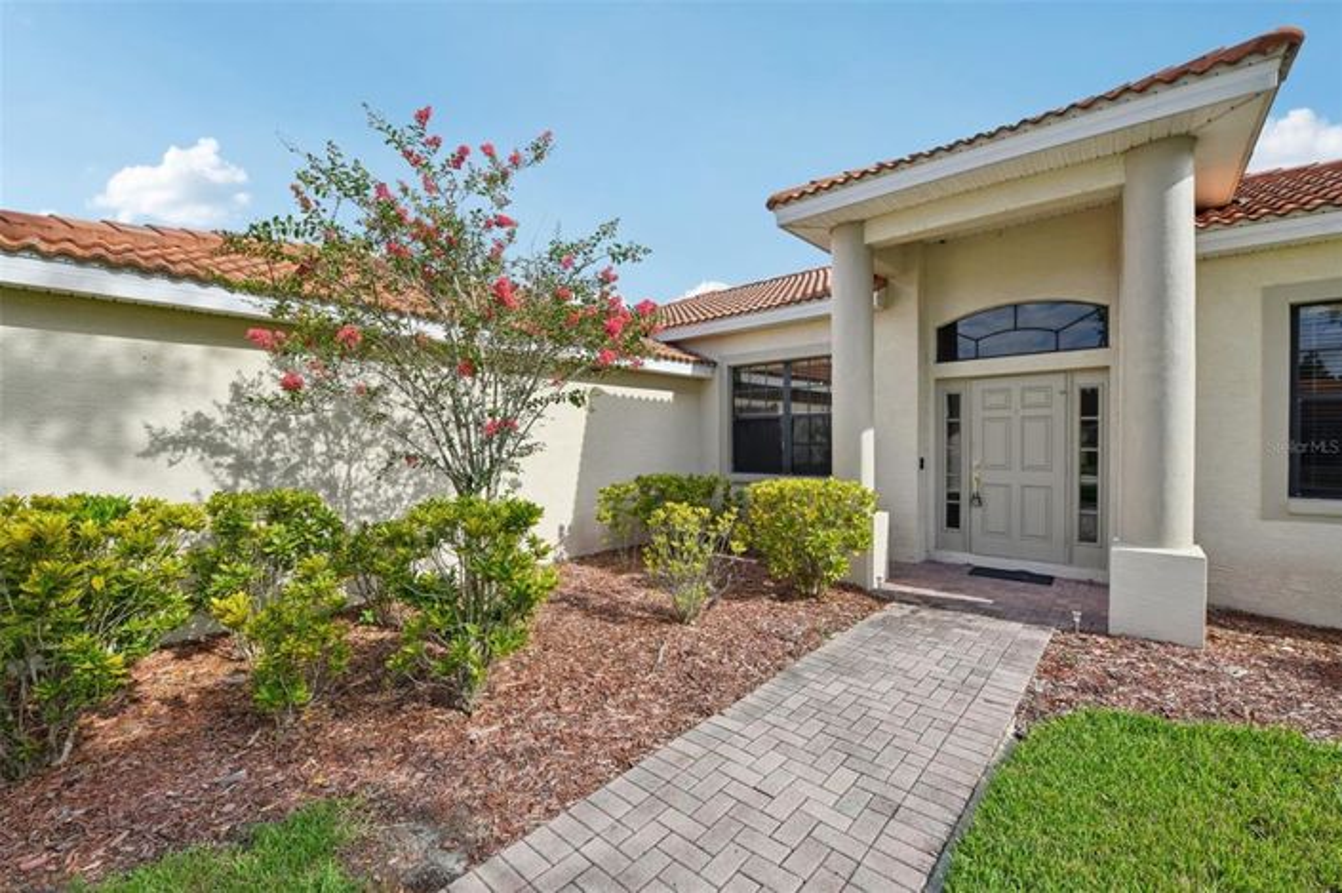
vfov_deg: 81.1
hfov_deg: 104.3
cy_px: 446
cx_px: 671
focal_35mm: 14
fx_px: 522
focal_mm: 14
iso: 400
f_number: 8
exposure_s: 1/640
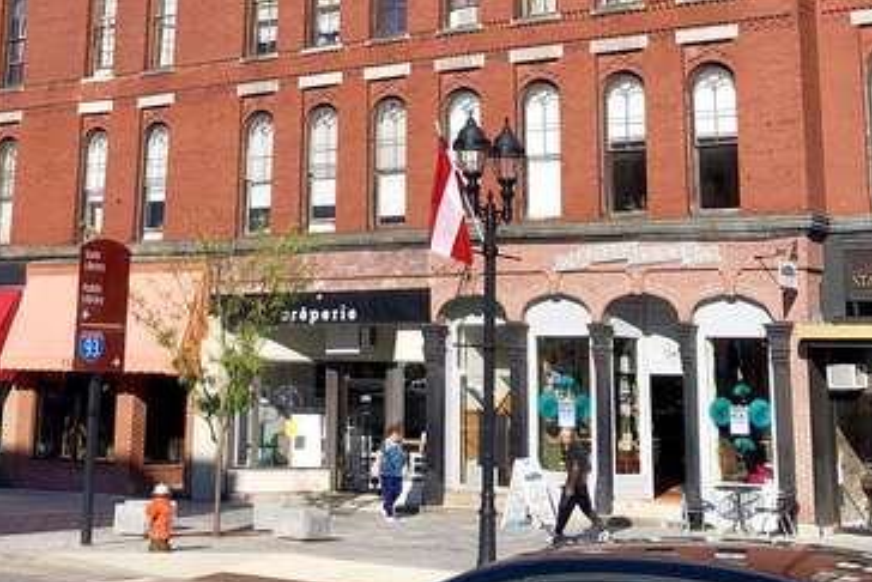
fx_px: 1551
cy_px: -5
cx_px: 326
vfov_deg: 20.6
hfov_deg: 31.3
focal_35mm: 64
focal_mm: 3.99
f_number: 1.8
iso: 20
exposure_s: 1/1779
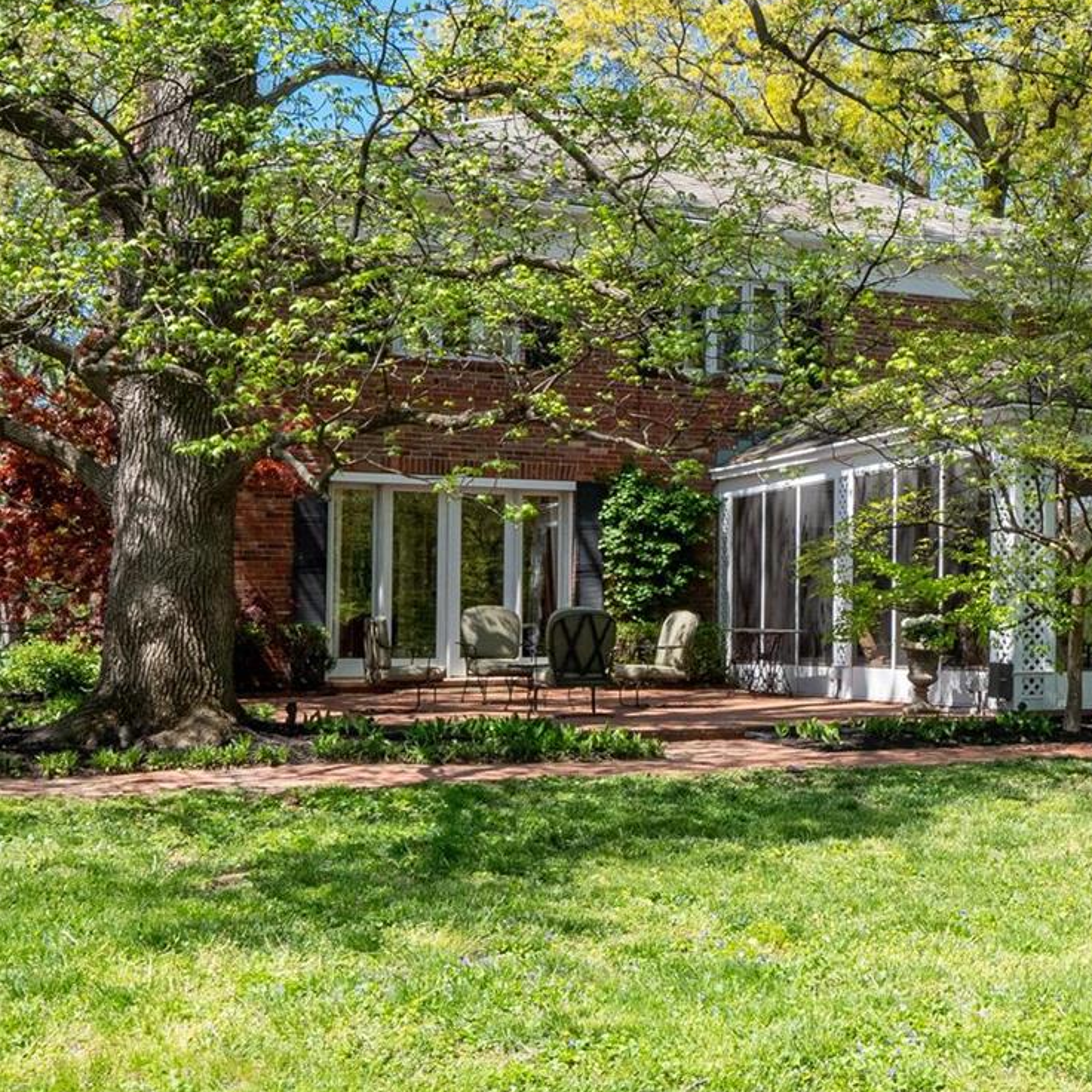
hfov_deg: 34.3
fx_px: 1713
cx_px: 877
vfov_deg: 35.3
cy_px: 510
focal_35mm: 48
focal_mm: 13
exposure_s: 1/200
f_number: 10
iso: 400
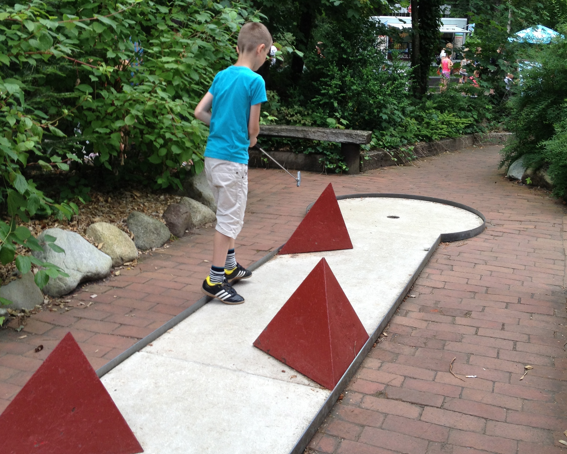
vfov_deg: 32.6
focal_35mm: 46
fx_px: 772
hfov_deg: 40.3
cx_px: 283
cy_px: 172
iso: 50
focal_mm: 4.28
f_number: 2.4
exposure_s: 1/166
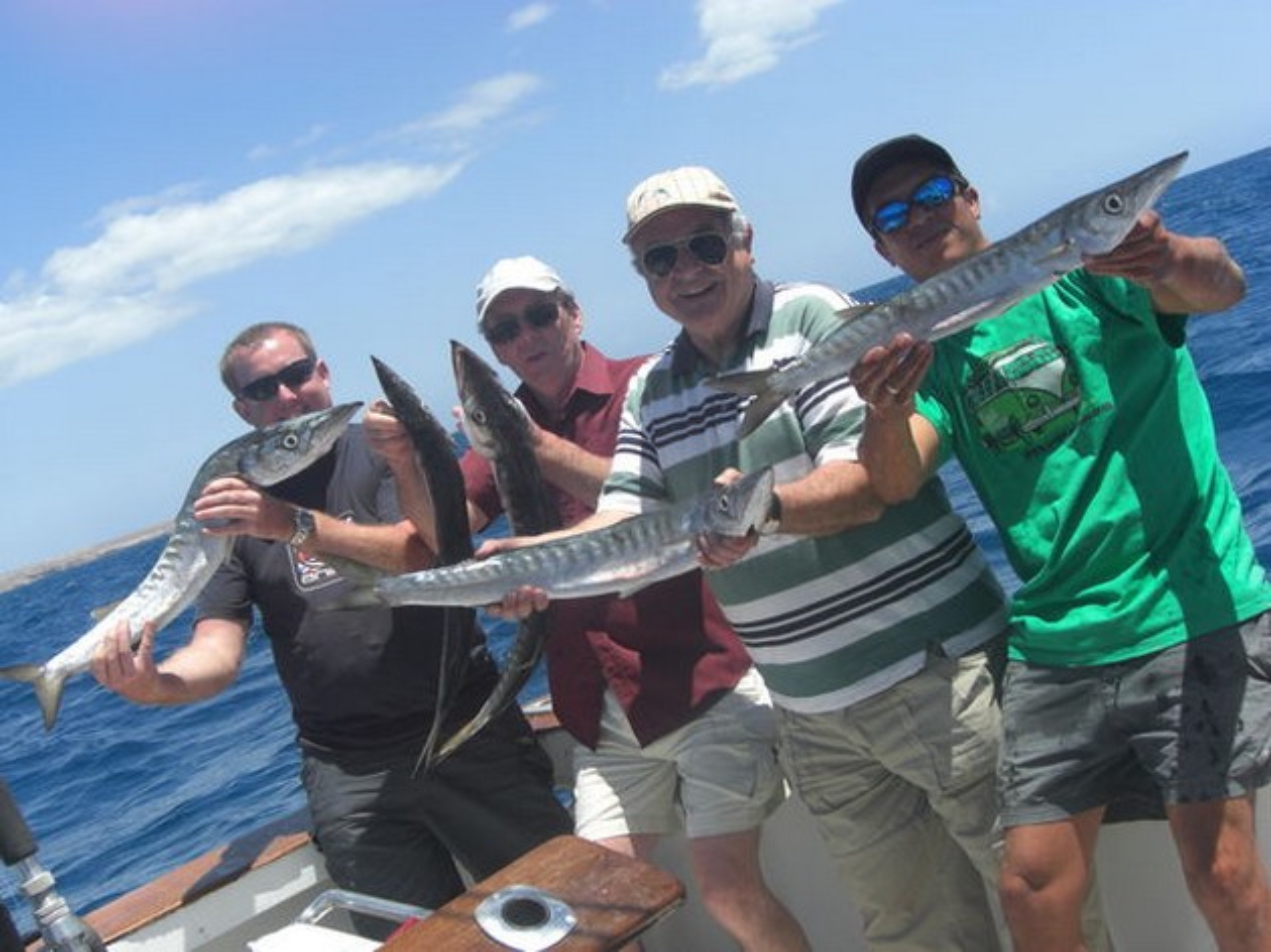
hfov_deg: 41.3
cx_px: 636
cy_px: 476
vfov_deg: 31.5
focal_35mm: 46
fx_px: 1688
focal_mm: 9.5
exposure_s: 1/640
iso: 80
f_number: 4.4
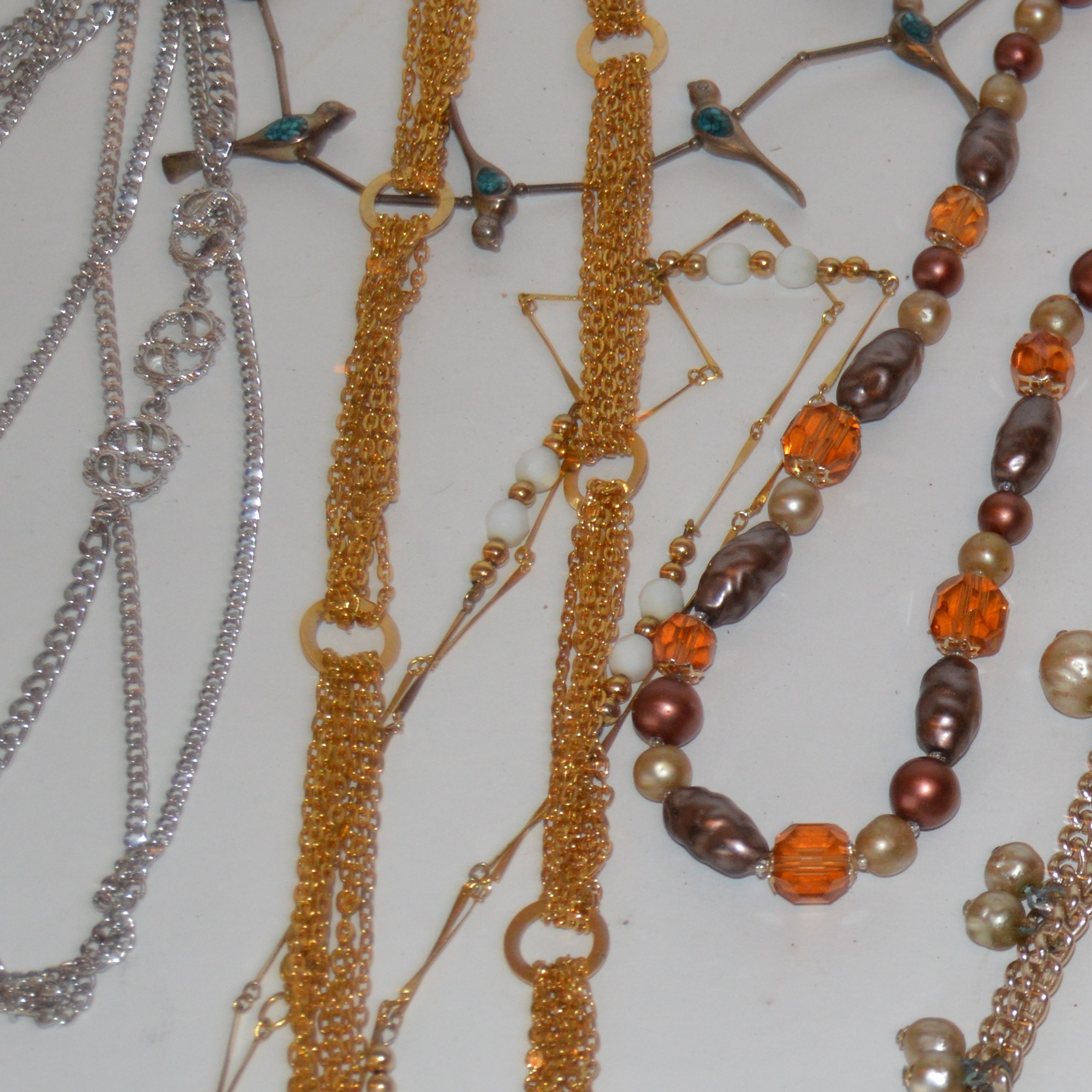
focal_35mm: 122
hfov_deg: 13.8
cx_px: 1343
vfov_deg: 14.3
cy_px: 651
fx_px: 4354
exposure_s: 1/60
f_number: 4.5
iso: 640
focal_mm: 34
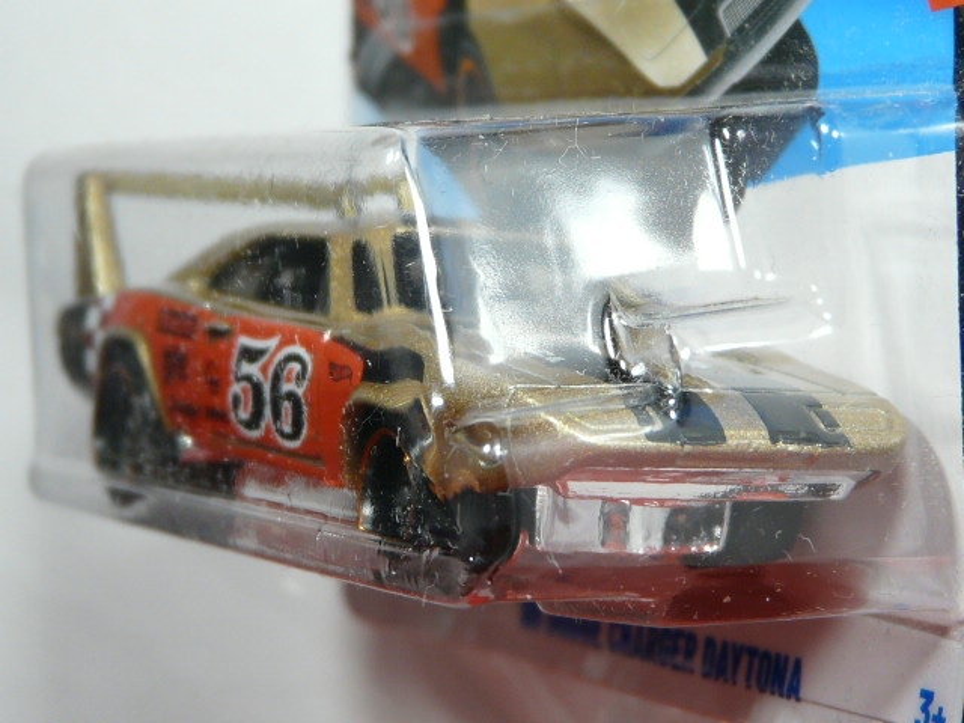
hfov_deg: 16.4
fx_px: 3342
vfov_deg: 12.3
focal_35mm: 120
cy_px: 362
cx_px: 482
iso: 125
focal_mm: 12.3
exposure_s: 1/50
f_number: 3.2
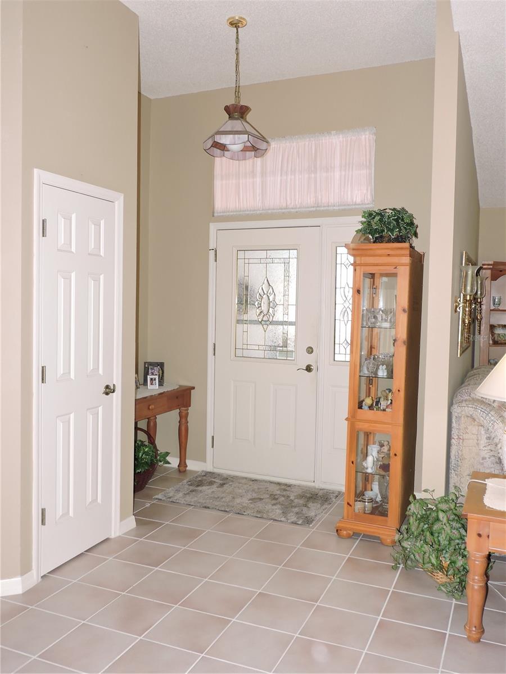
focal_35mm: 30
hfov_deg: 46.8
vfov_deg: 60.0
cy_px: 337
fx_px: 585
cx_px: 253
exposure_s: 1/30
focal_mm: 5.4
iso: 200
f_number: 3.1
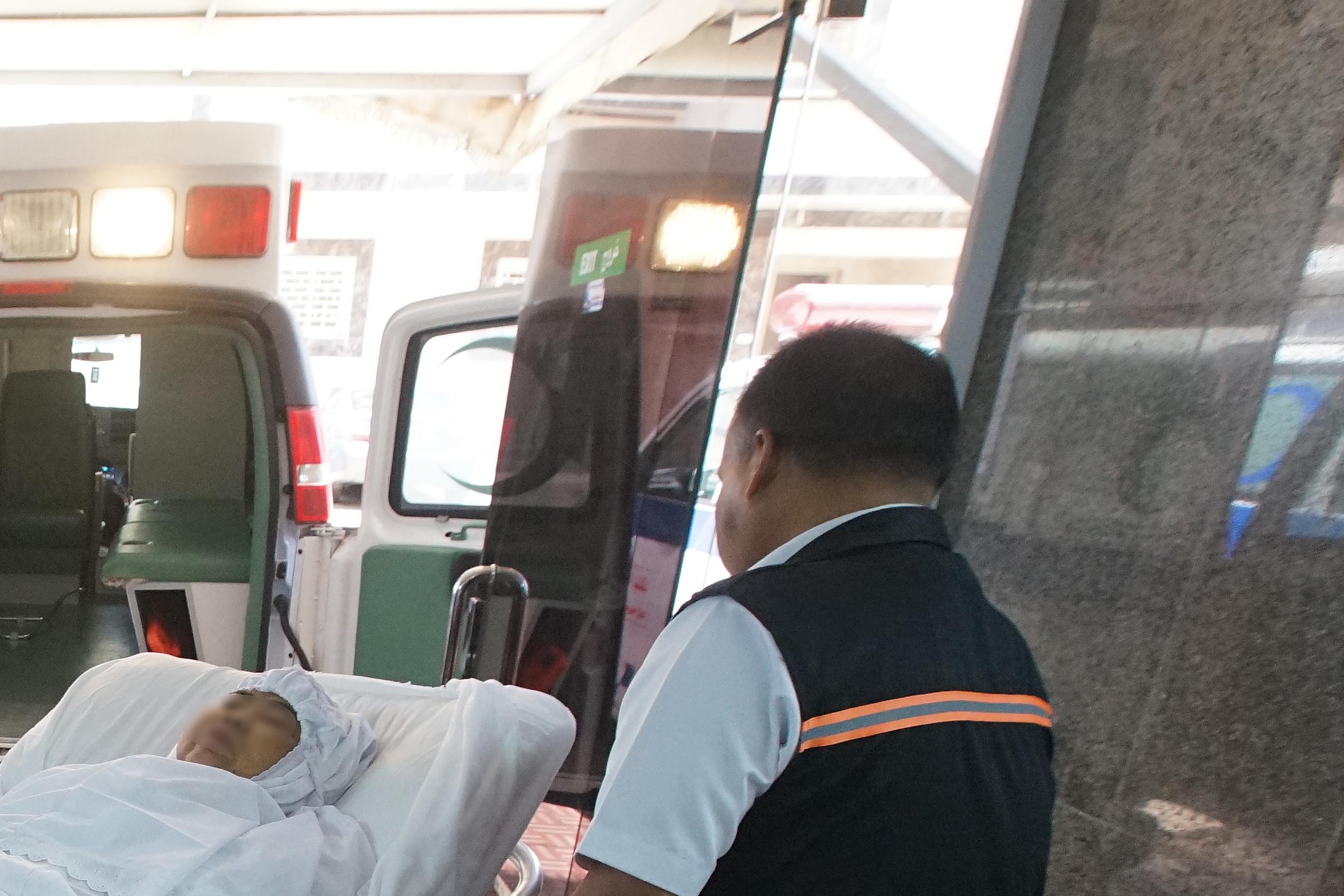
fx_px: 1419
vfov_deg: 32.0
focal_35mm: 38
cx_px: -110
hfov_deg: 41.3
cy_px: 917
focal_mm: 16
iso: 3200
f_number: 6.3
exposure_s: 1/320
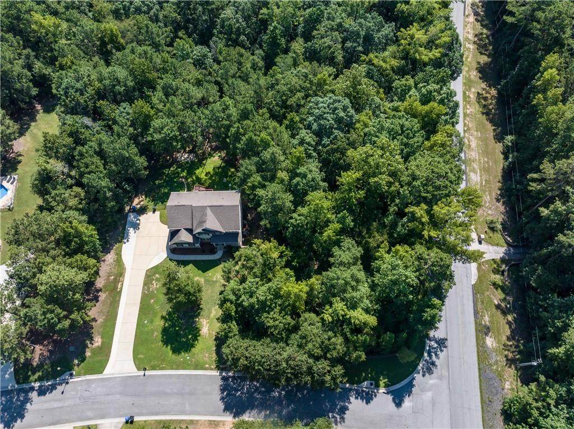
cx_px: 287
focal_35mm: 24
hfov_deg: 71.6
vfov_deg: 56.7
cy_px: 214
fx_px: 398
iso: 200
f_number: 6.3
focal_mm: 12.29
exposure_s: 1/100
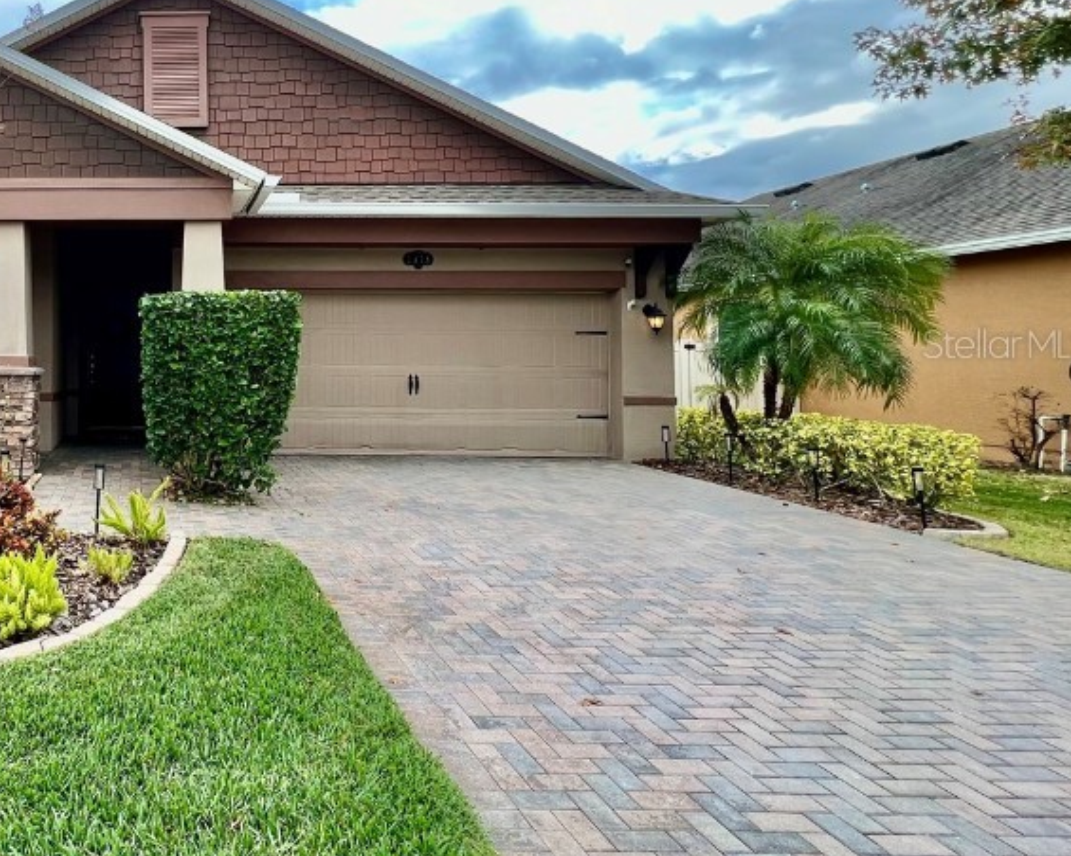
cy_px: 343
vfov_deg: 60.4
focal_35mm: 23
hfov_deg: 62.4
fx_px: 729
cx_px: 131
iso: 32
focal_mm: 1.57
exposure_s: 1/231
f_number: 1.8
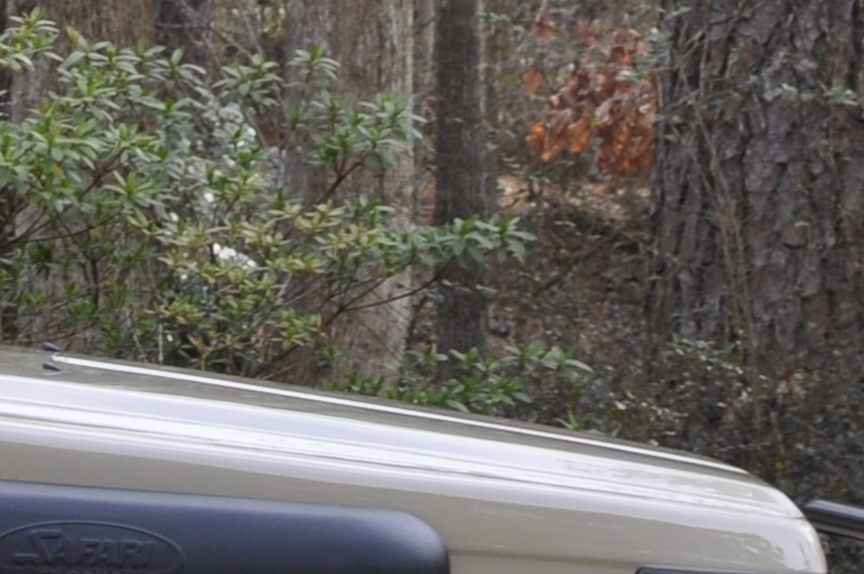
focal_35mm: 300
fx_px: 7189
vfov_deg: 4.6
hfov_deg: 6.5
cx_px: -1206
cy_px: 384
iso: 200
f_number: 5.6
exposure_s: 1/125
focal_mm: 35
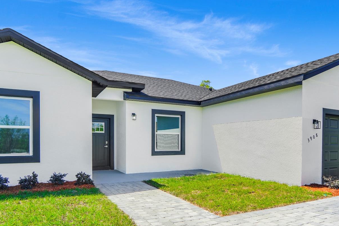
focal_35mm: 24
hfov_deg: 73.7
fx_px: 226
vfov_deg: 52.3
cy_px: 146
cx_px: 180
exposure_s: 1/320
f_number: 6.3
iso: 100
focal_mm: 12
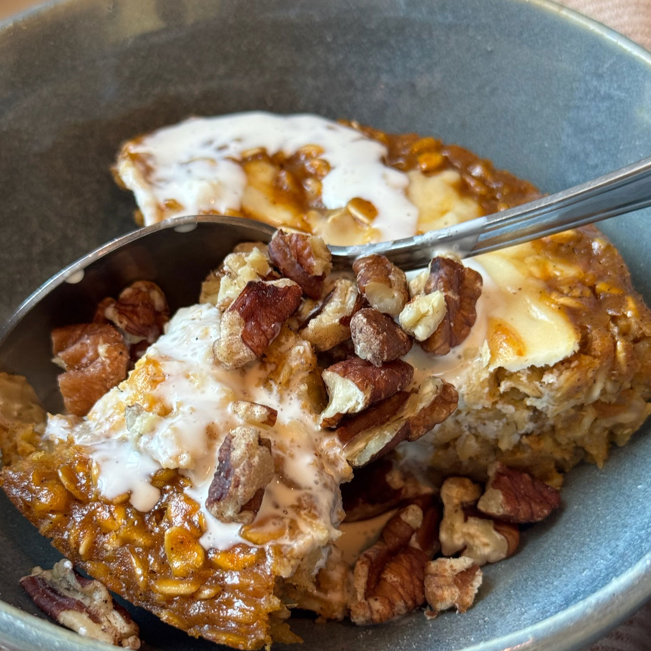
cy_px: 417
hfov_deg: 30.0
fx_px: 1213
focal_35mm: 57
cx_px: 326
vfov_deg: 29.9
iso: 125
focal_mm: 6.76
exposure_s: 1/60
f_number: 1.78
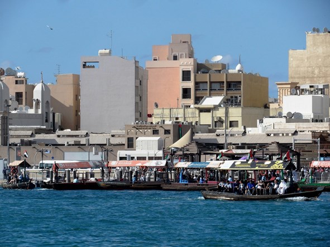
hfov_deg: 8.3
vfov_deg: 6.2
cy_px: 124
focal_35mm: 240
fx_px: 2287
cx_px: 165
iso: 80
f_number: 7
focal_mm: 39.5
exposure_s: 1/350
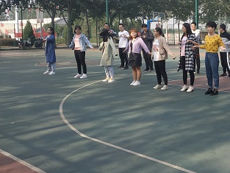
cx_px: 197
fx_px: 326
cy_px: 60
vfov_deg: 29.5
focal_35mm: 49
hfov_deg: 37.0
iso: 125
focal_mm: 3.94
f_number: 1.9
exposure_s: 1/900
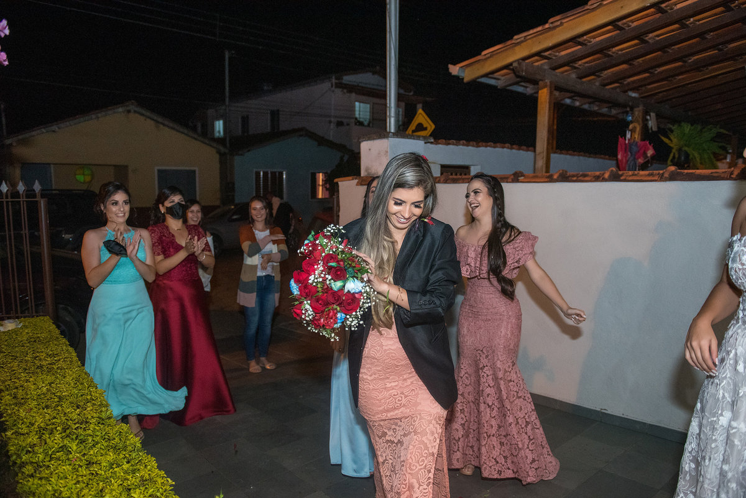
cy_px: 249
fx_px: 497
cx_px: 373
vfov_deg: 53.2
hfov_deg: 73.7
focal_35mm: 24
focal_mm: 24
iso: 5000
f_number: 3.2
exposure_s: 1/200
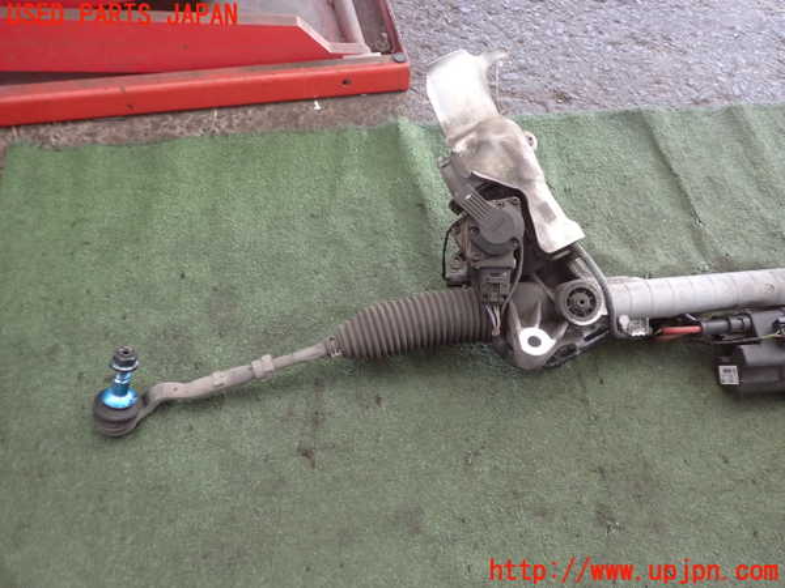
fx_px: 680
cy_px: 294
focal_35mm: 30
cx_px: 392
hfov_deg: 60.0
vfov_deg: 46.8
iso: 250
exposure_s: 1/30
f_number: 2.3
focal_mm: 5.4
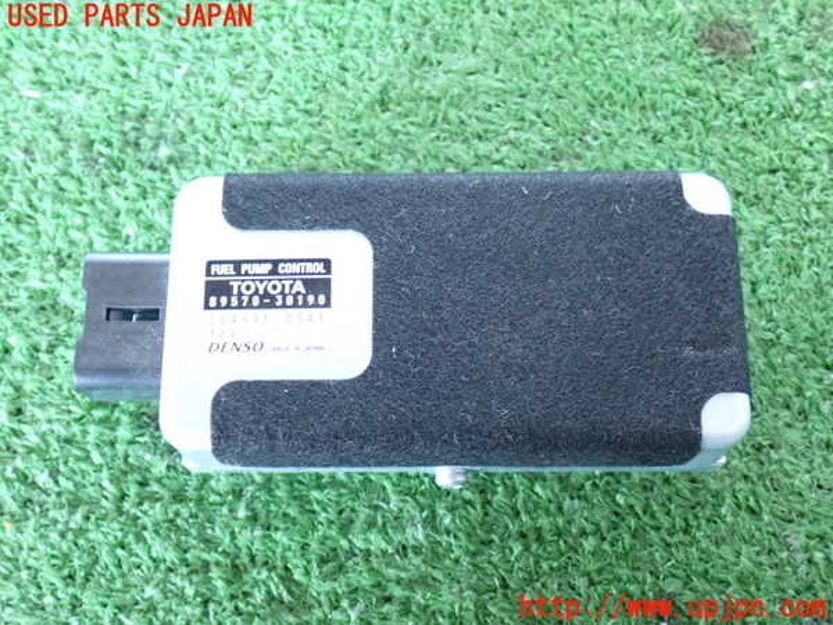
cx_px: 416
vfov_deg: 30.9
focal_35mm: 47
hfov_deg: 40.4
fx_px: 1131
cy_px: 312
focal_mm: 8.4
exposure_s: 1/13
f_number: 3.1
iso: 800
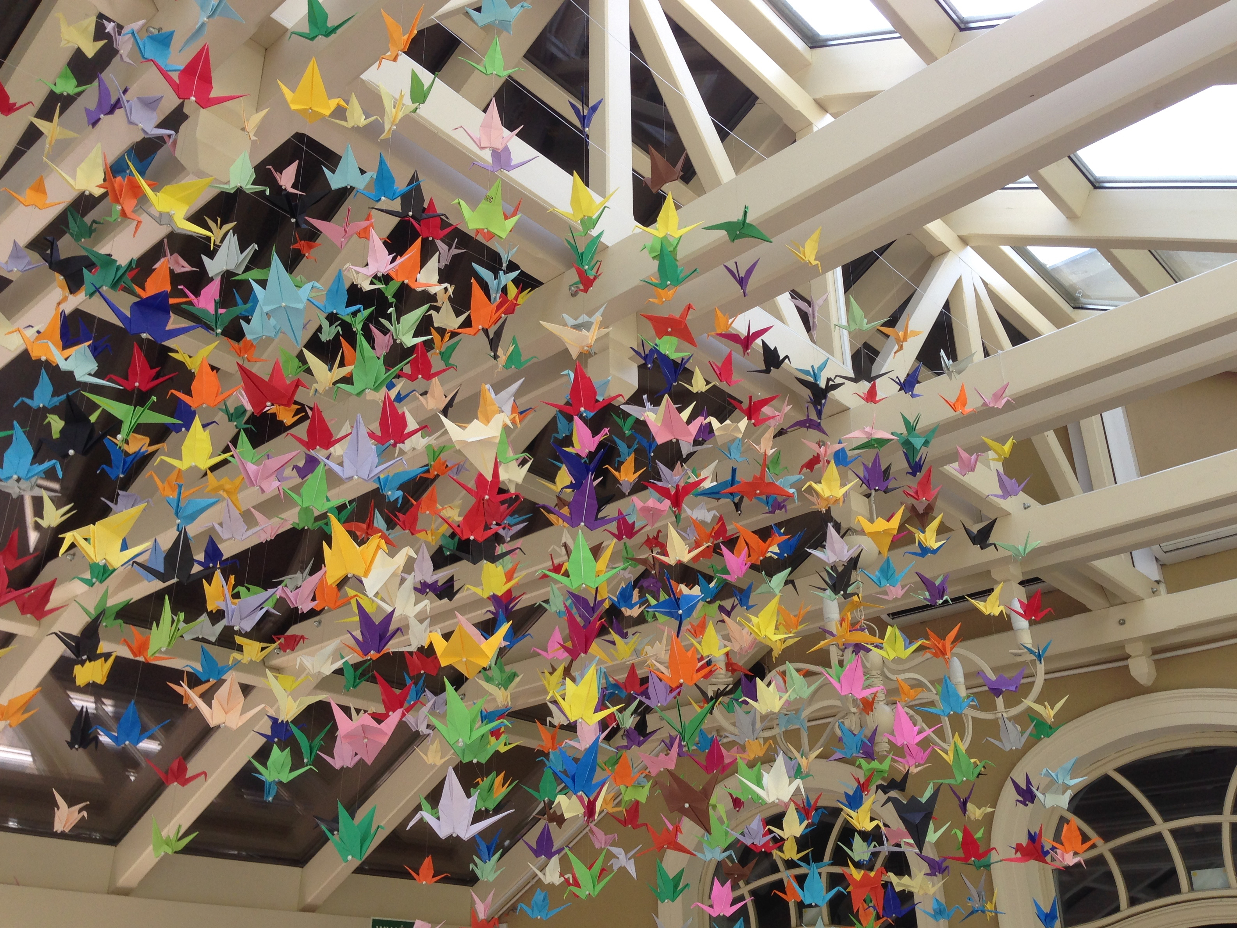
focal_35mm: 34
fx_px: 1215
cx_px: 612
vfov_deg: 41.8
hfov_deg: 54.0
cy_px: 478
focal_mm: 4.12
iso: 50
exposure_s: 1/192
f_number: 2.4
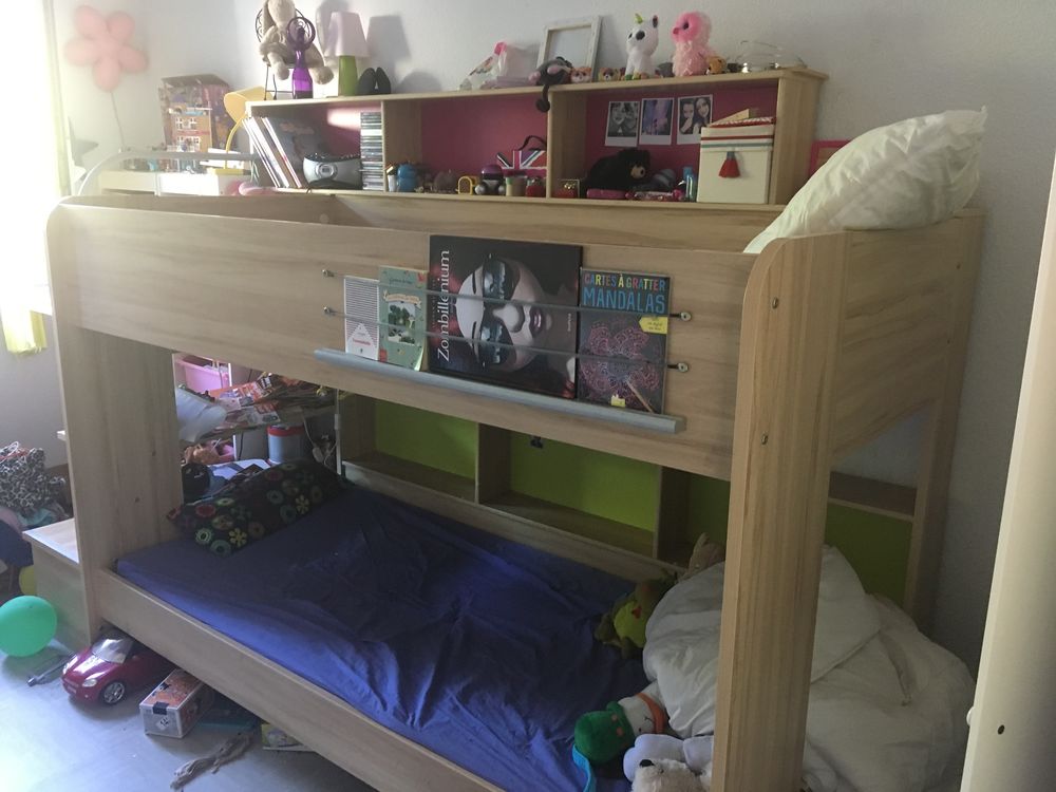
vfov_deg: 48.2
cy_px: 396
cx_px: 528
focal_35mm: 29
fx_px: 885
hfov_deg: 61.7
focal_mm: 4.15
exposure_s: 1/17
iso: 200
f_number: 2.2
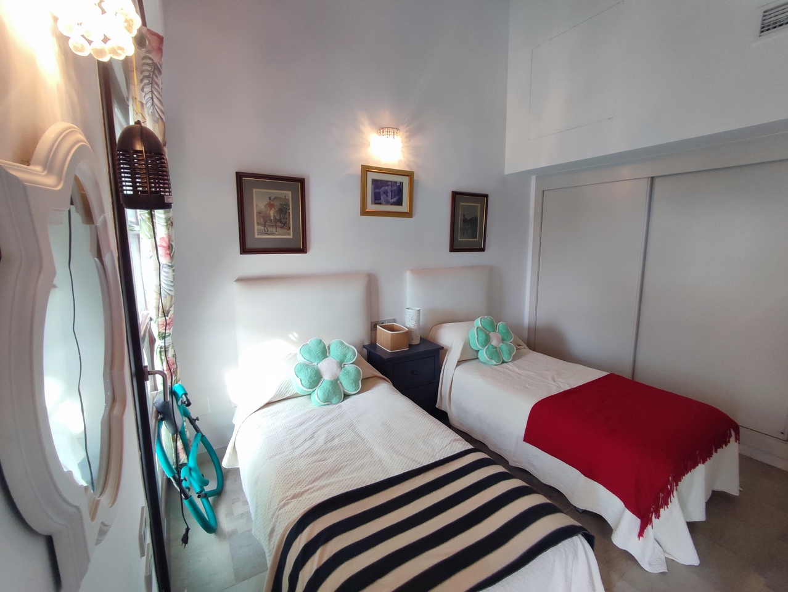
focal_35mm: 16
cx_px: 394
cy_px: 296
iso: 84
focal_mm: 1.65
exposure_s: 1/50
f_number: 2.2
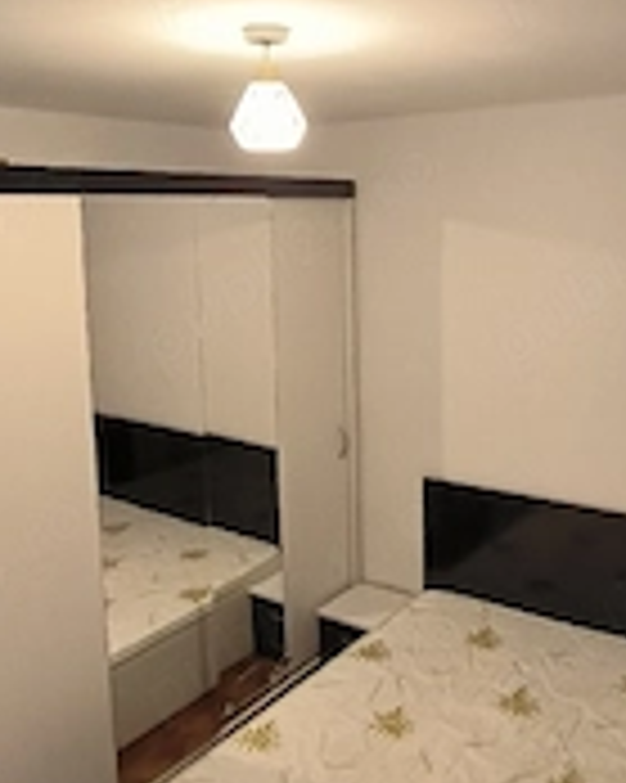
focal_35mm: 36
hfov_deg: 40.9
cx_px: 378
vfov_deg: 50.0
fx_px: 834
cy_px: 310
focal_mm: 1.65
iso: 519
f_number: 2.2
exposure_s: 1/25
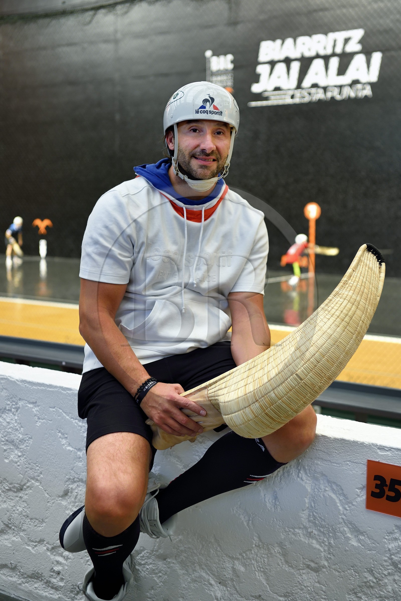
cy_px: 300
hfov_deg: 28.1
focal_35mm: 48
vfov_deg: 41.1
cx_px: 200
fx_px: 802
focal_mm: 48
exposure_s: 1/30
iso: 800
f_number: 3.2
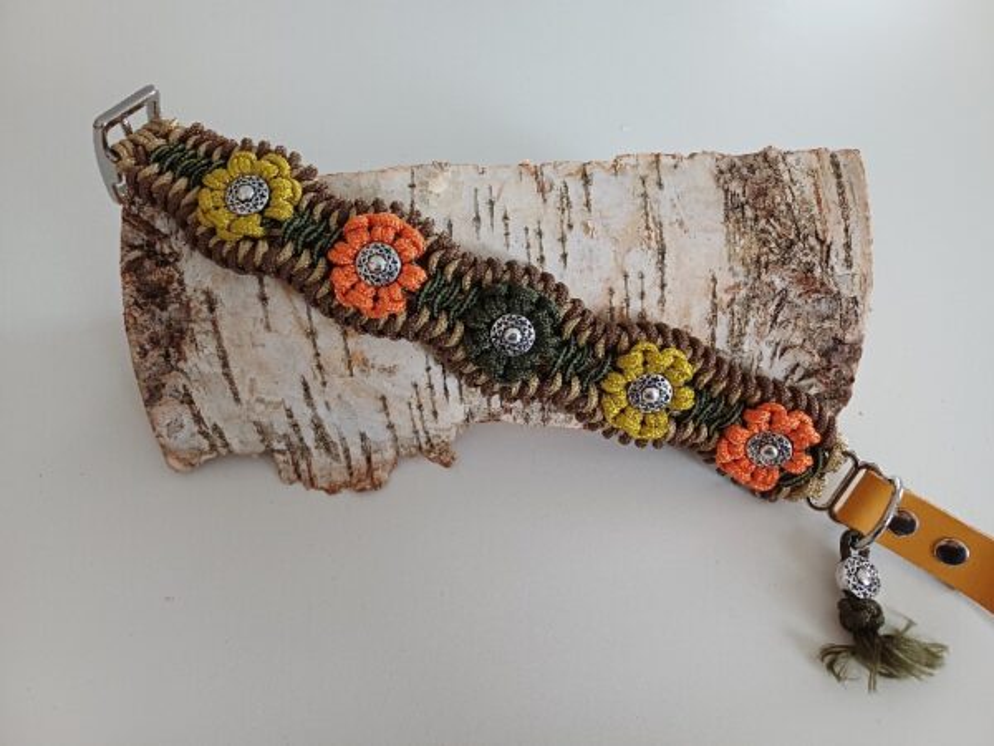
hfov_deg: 69.4
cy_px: 373
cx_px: 497
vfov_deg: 54.9
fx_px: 718
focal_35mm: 25
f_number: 1.8
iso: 320
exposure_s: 1/33.4
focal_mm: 4.65
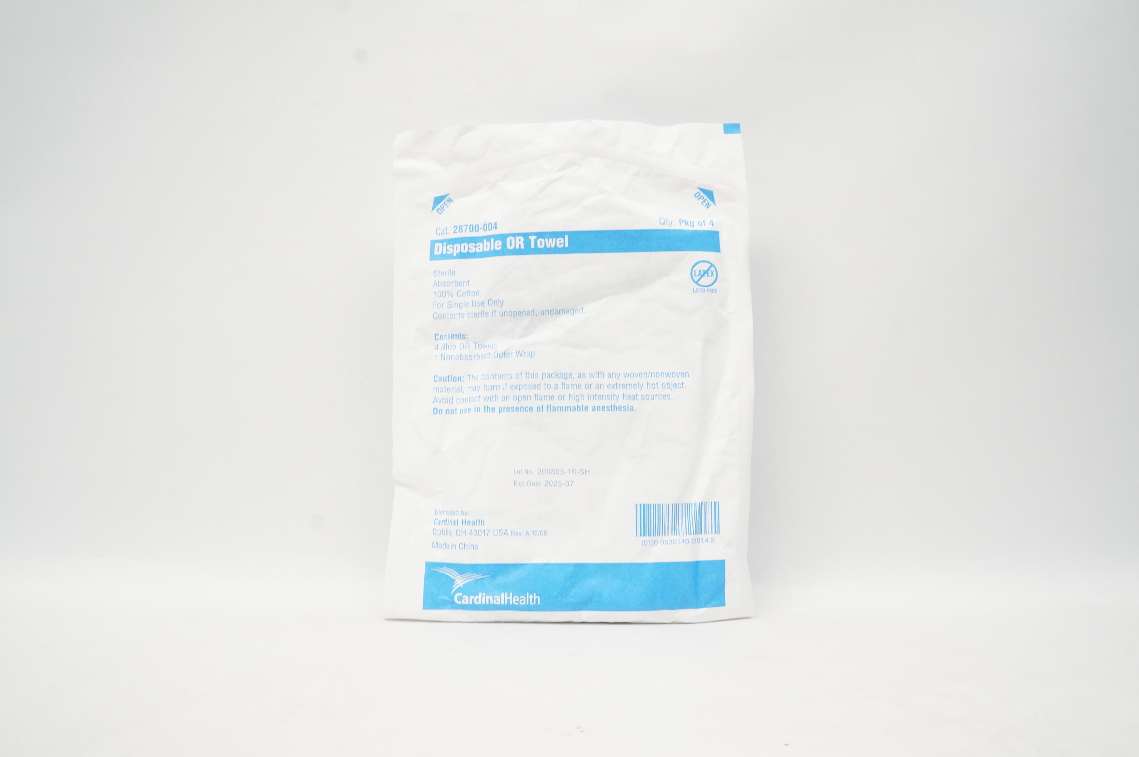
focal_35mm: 27
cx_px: 570
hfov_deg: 67.4
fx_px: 853
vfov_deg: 47.8
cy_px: 378
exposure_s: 1/20
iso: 800
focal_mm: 18
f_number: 11
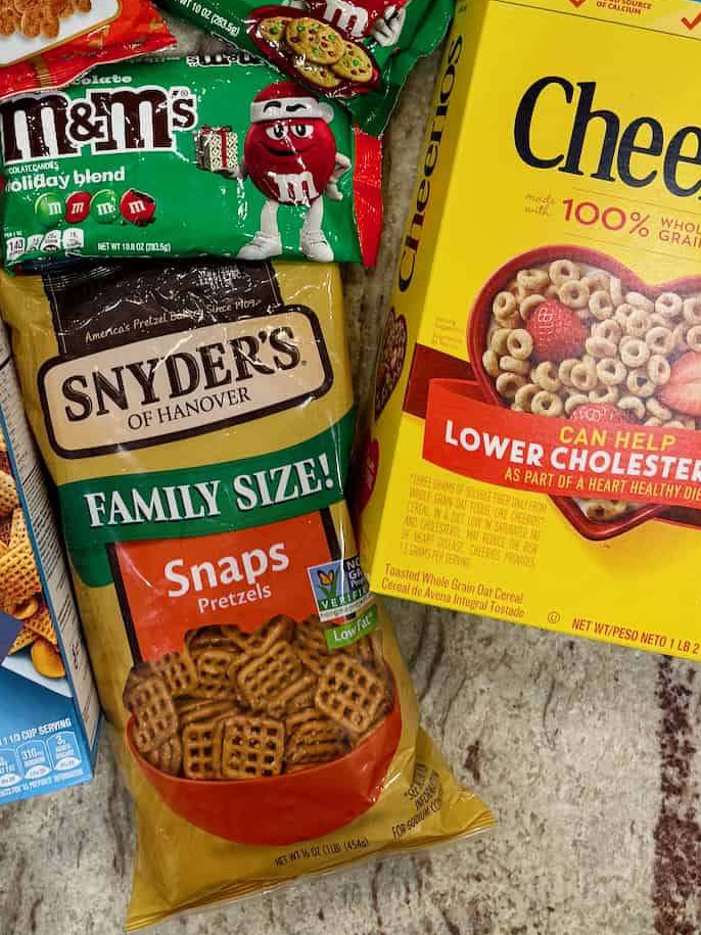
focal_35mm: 42
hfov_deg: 34.0
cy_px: 149
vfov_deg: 42.2
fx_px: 1134
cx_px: 229
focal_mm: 6.8
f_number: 1.8
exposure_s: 1/120
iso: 125
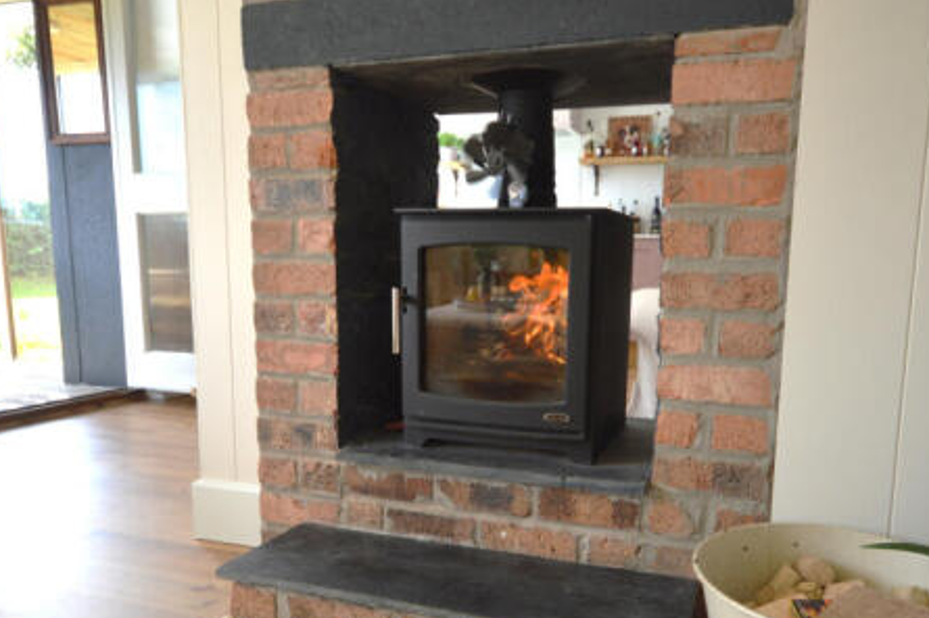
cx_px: 507
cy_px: 370
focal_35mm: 29
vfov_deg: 45.0
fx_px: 741
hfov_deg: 64.0
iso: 280
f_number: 5.6
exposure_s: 1/125
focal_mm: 13
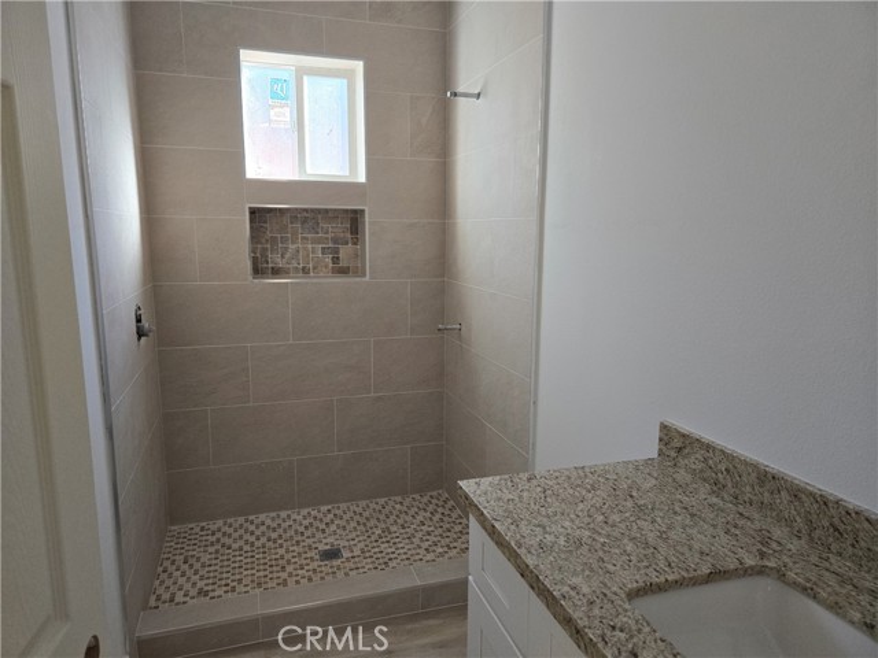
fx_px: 583
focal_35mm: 23
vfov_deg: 58.9
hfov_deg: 73.9
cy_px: 329
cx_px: 439
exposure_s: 1/180
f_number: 1.8
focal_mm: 5.4
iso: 160
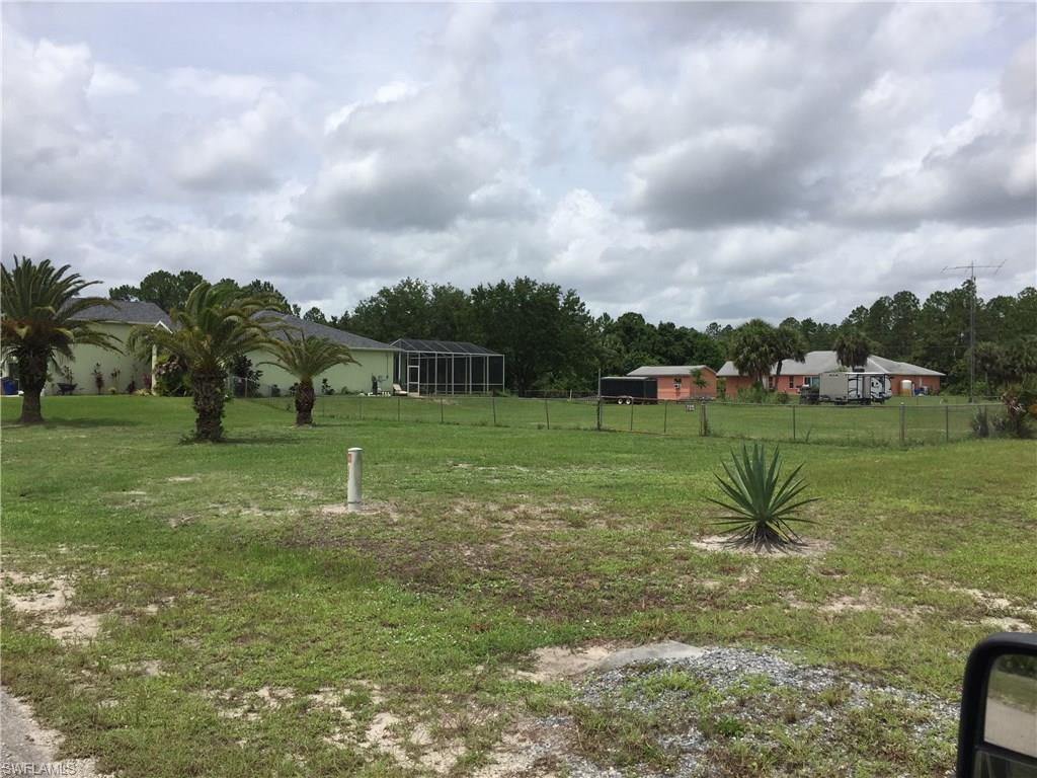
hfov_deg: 61.7
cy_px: 389
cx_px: 518
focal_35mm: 29
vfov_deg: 48.2
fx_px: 869
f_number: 2.2
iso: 32
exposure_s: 1/3300
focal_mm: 4.15
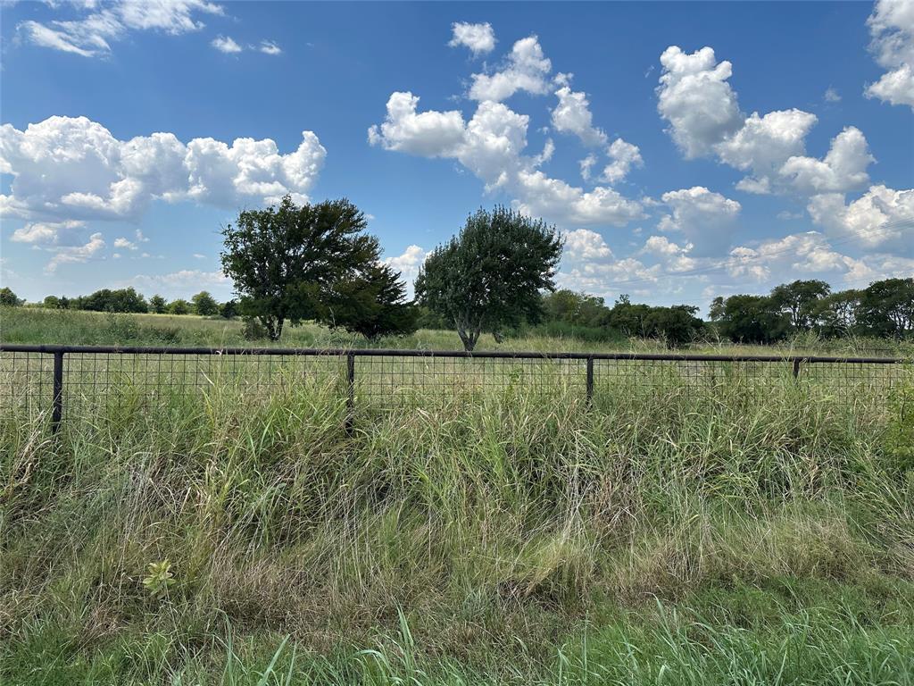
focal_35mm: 24
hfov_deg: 71.6
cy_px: 343
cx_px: 457
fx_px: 634
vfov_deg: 56.8
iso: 80
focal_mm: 6.86
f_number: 1.78
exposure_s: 1/5263
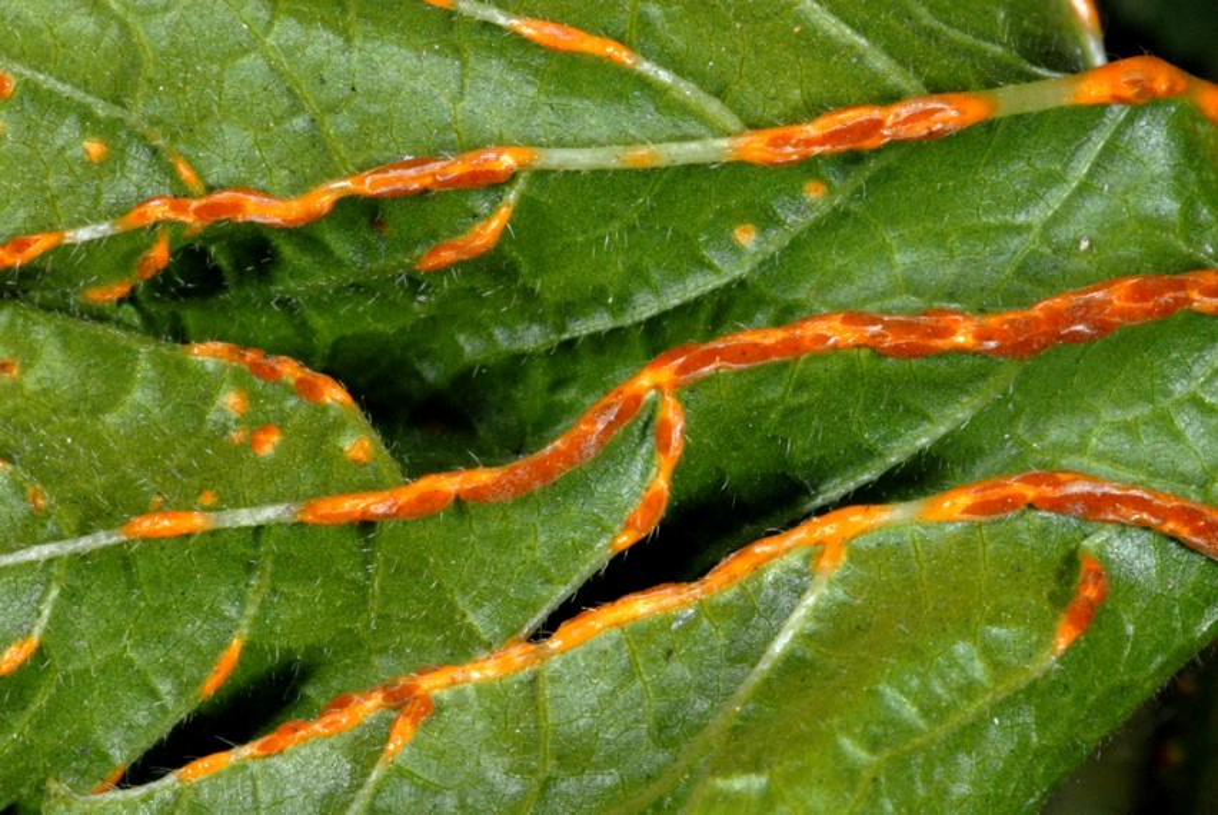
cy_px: 408
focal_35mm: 158
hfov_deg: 13.0
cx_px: 609
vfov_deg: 8.7
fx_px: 5334
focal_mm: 105
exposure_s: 1/250
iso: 800
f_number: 22
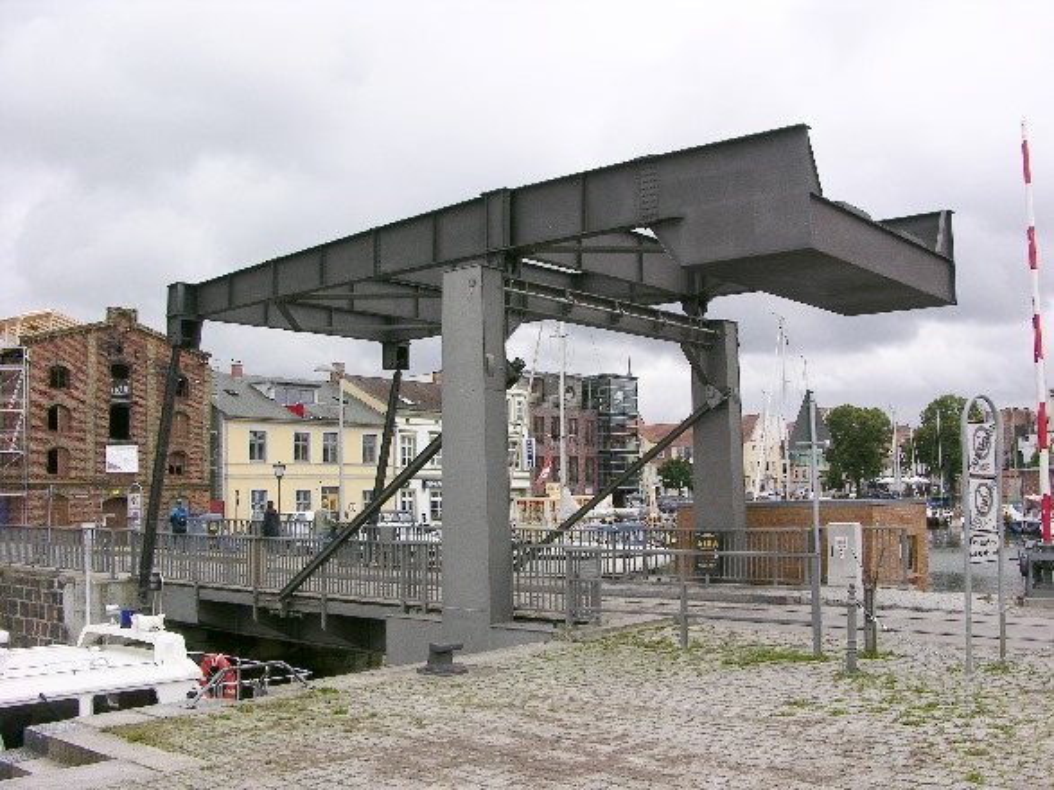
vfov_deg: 40.7
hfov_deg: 52.6
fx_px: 1065
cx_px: 527
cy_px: 395
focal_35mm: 35
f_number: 5.6
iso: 50
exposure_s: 1/102
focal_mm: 8.9
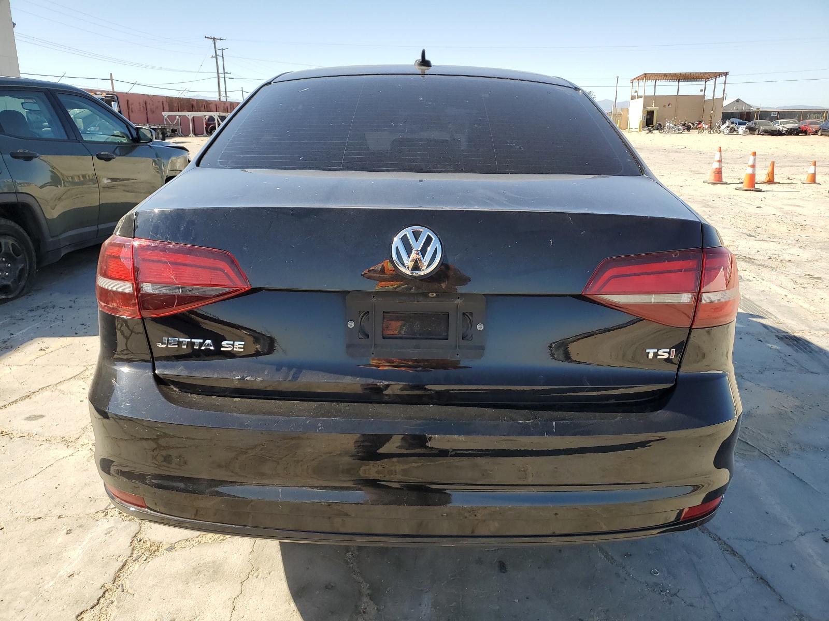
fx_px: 623
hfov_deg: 67.3
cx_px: 414
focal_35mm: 26
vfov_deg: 53.1
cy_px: 310
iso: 50
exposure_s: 1/1667
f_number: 1.5
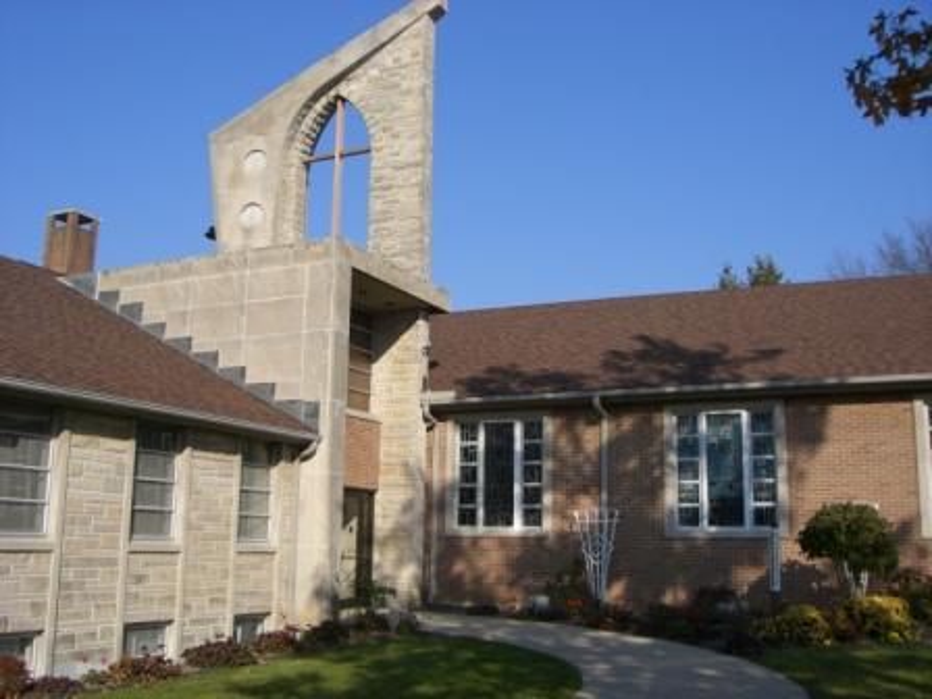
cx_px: 466
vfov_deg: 37.7
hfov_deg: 49.0
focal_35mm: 38
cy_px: 350
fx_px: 1023
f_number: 4.3
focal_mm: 6.2
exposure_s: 1/640
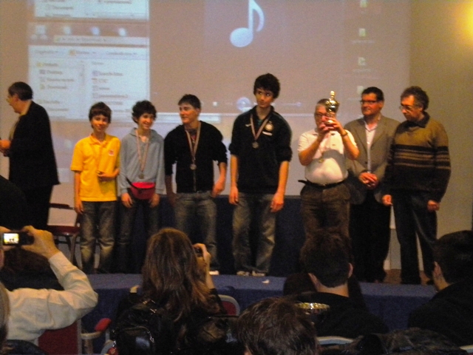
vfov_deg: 14.1
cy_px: 178
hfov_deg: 18.7
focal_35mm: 105
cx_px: 236
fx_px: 1435
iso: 800
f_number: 5.9
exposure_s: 1/60
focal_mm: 18.9
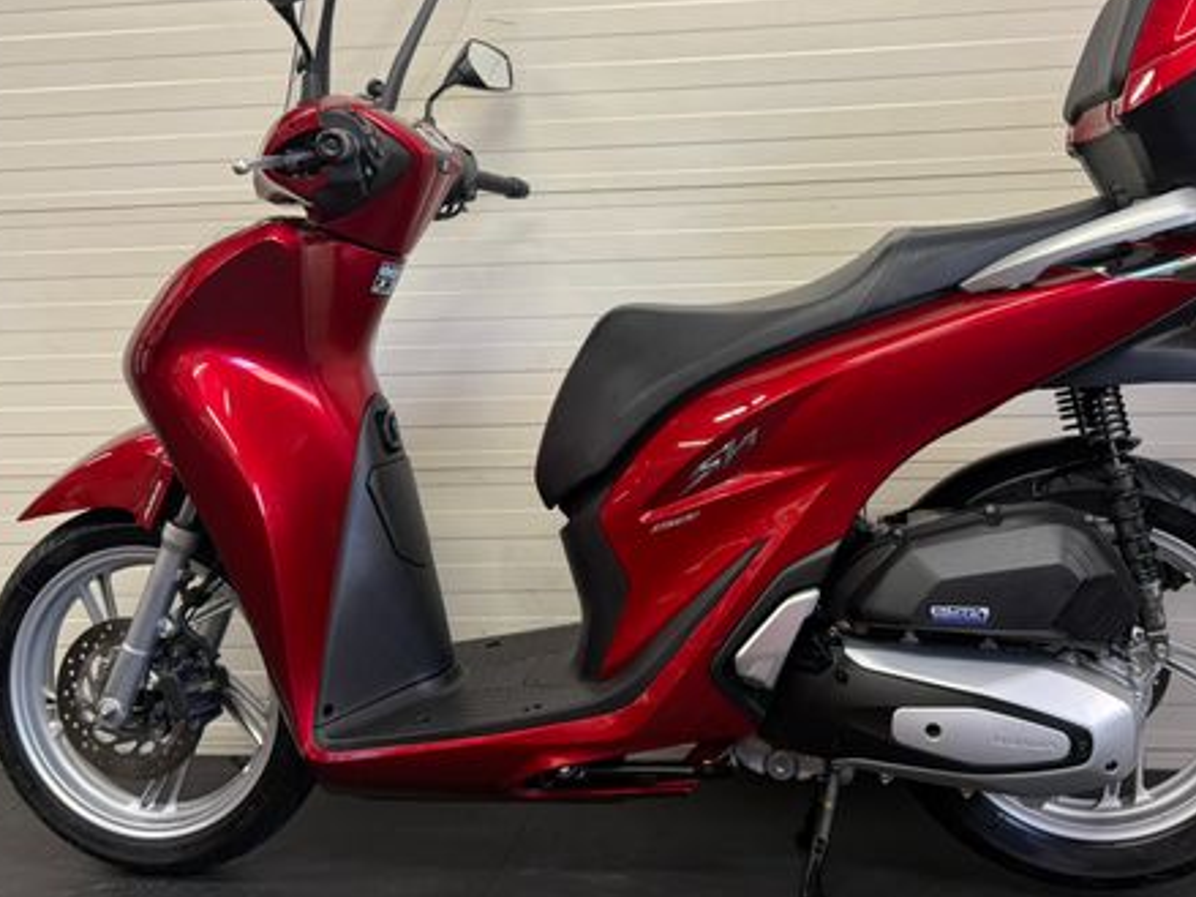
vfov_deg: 40.4
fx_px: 1209
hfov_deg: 52.4
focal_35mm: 35
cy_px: 330
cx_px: 700
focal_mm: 6.76
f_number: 1.78
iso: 125
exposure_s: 1/100
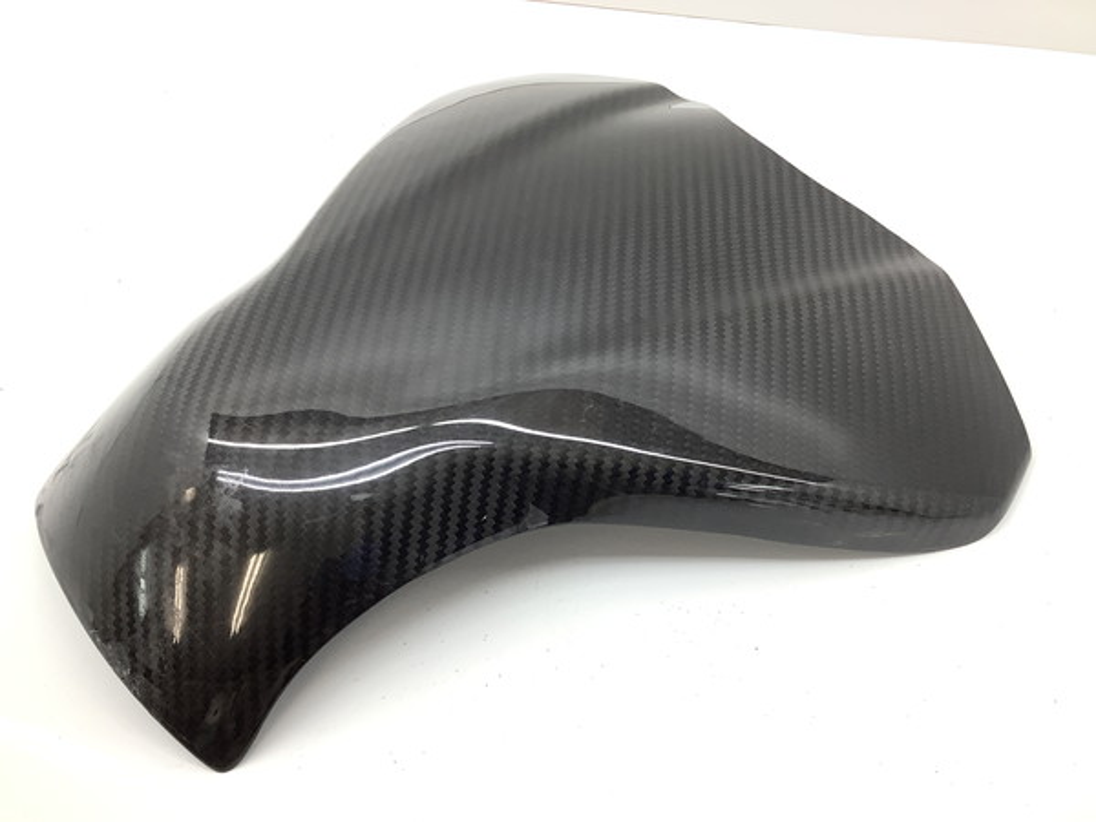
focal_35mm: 31
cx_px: 548
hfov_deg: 58.4
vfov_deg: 45.4
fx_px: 982
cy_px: 411
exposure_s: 1/120
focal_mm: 3.3
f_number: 2.4
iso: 50
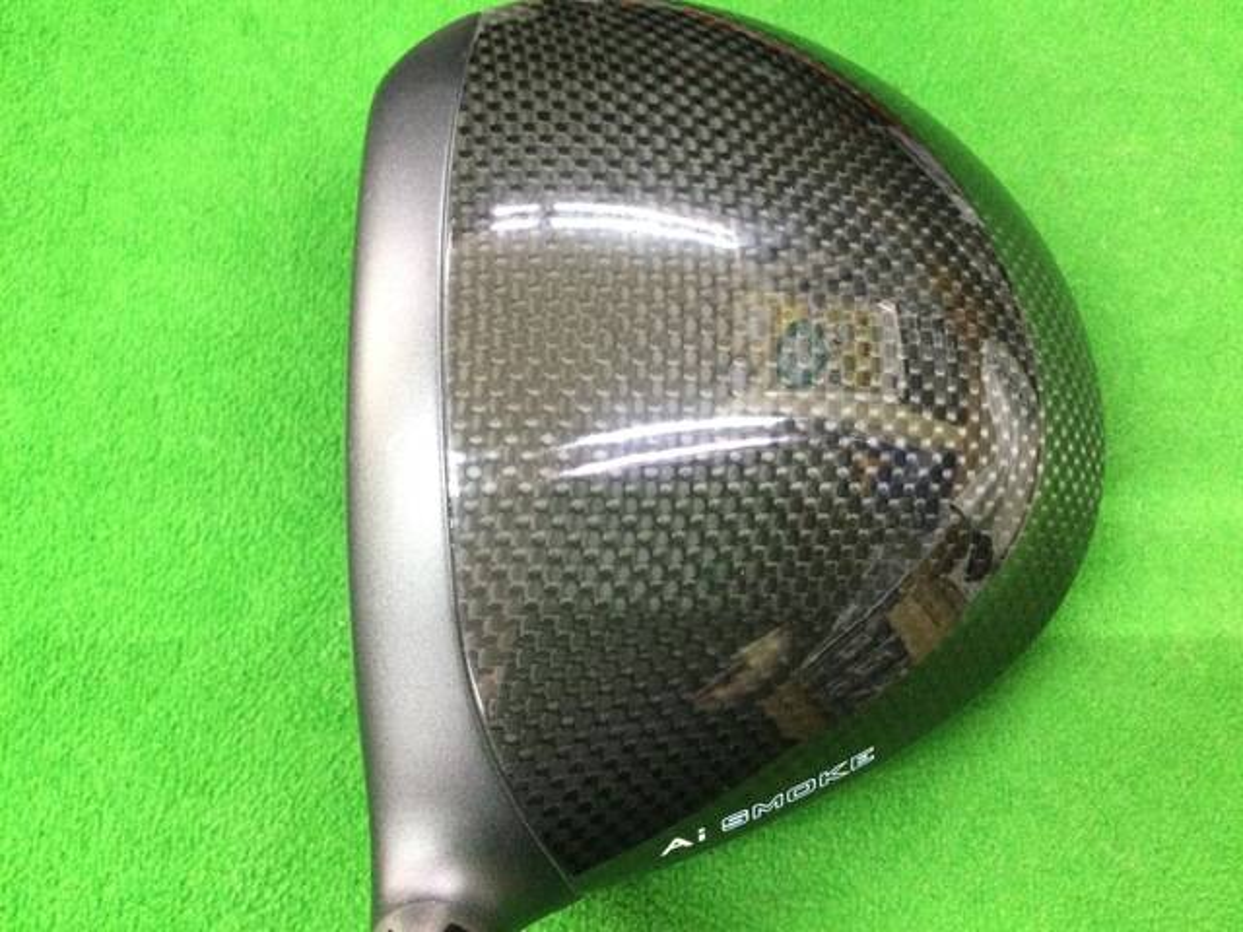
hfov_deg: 58.4
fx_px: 1113
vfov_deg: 45.4
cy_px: 466
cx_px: 622
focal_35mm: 31
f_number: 2.4
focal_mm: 3.3
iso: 200
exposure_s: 1/24
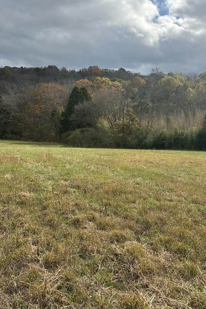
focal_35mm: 30
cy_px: 138
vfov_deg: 61.8
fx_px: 257
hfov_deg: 43.6
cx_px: 93
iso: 80
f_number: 1.78
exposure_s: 1/4016
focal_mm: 6.86
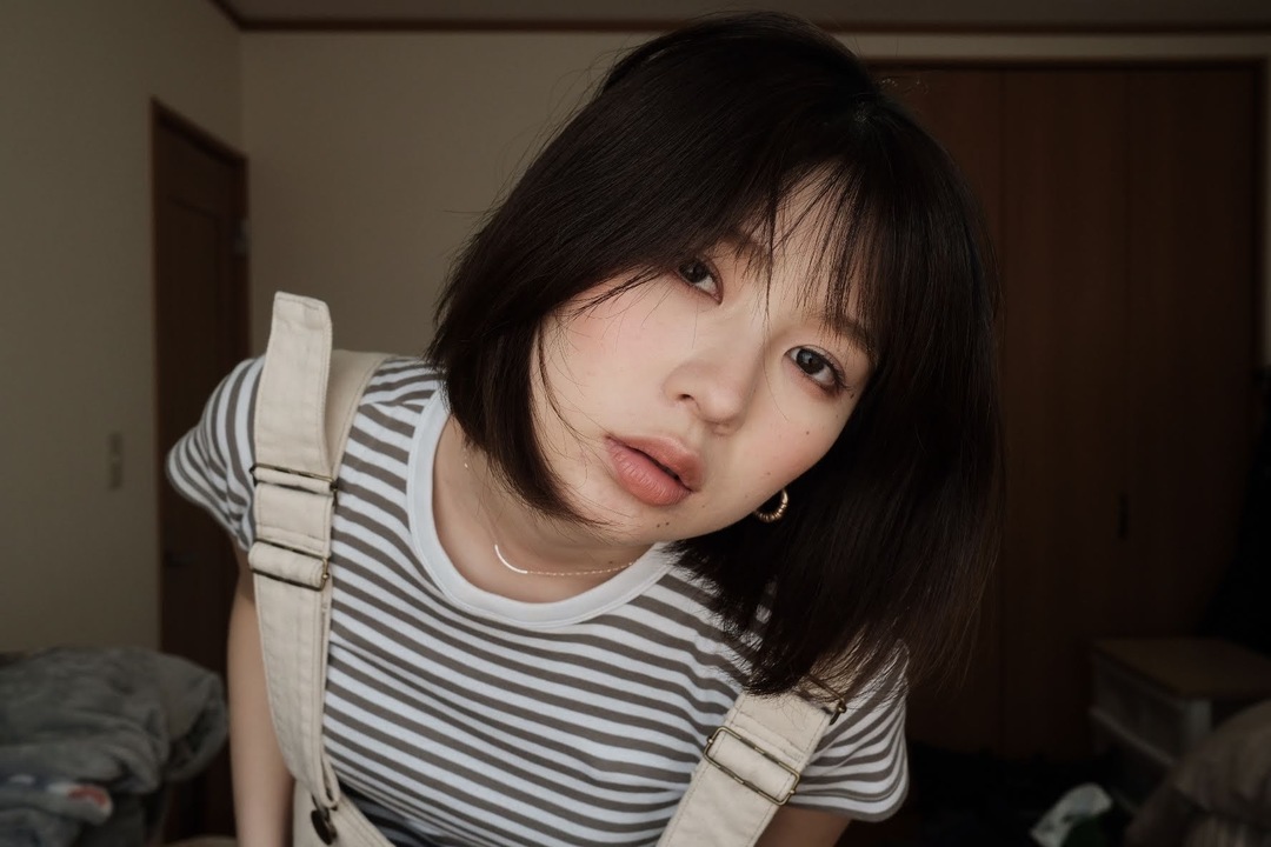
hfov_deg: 54.4
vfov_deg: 37.9
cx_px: 636
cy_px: 424
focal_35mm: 35
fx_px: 1236
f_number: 5.6
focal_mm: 23
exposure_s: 1/210
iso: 800
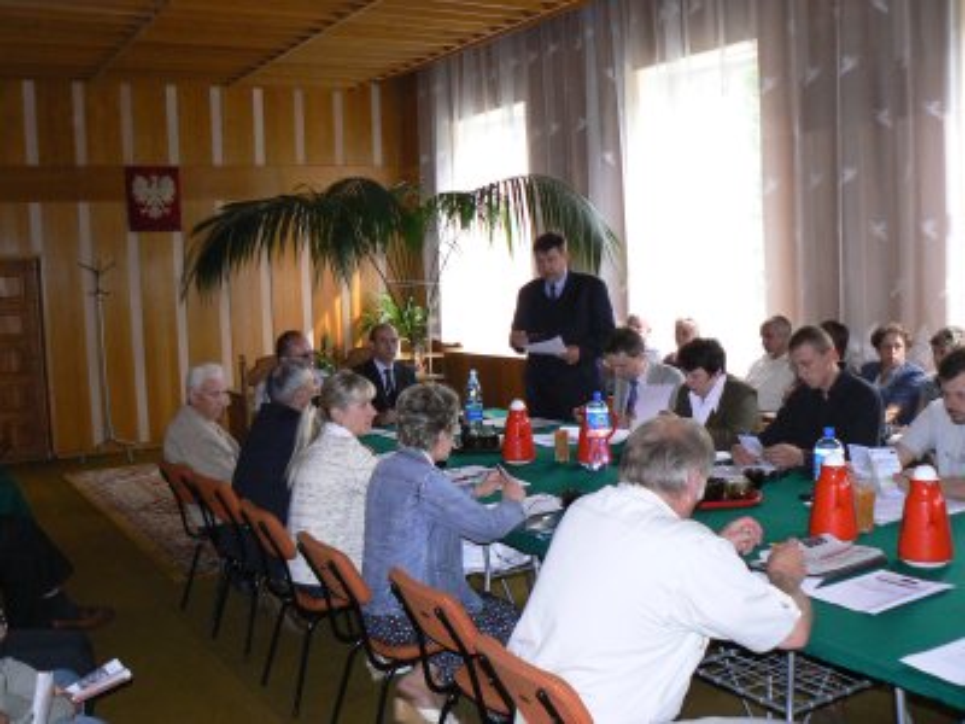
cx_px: 482
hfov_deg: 51.4
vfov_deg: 39.7
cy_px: 362
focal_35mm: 36
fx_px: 1004
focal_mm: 6
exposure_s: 1/30
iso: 200
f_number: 2.8
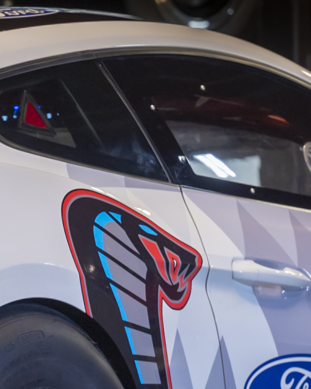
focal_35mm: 471
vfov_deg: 4.1
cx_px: -121
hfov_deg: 3.3
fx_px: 5422
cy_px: 178
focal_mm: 84
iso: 450
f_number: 3.3
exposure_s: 1/90
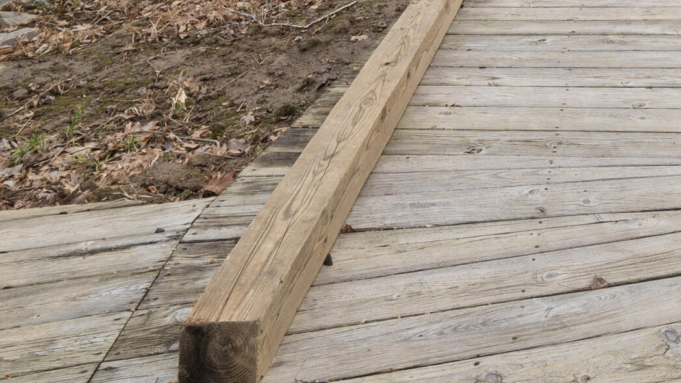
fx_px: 704
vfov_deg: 22.2
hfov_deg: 42.7
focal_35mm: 39
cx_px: 715
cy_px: -256
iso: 100
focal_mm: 13
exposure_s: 1/30
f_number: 7.1
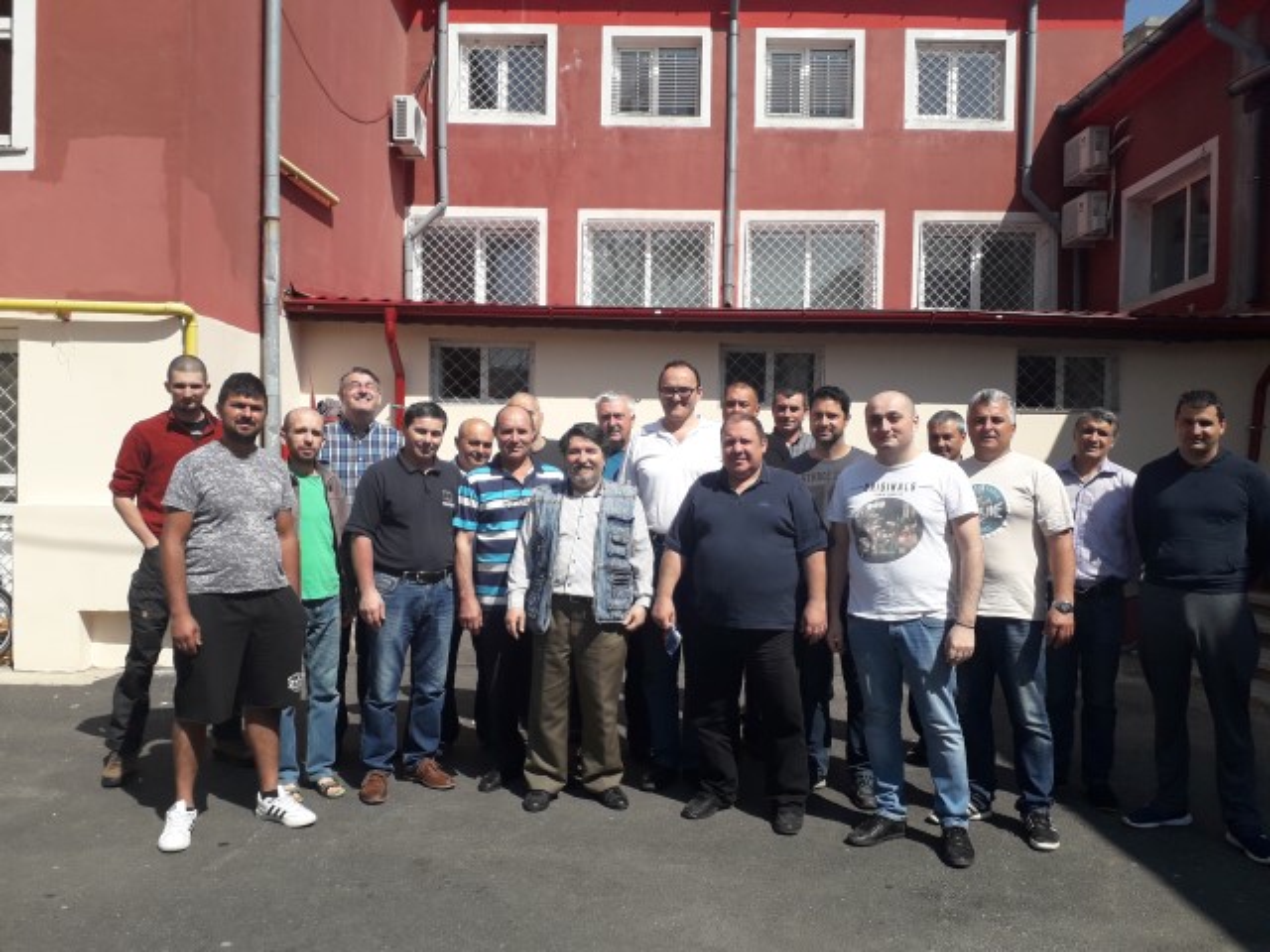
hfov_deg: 65.3
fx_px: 991
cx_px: 635
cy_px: 476
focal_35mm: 27
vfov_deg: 51.4
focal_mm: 3.6
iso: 40
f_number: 1.9
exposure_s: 1/1754
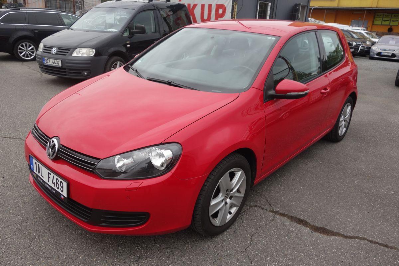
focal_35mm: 28
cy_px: 133
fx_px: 310
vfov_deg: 46.4
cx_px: 200
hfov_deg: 65.5
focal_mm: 10.4
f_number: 5
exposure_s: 1/100
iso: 125
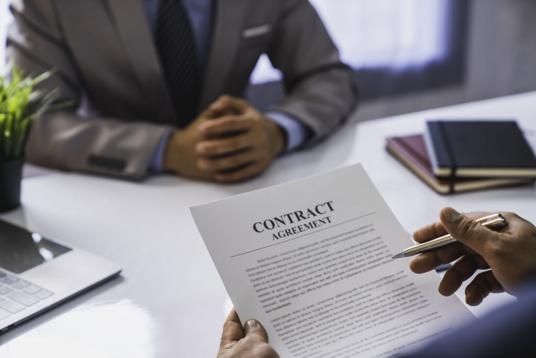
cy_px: 179
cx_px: 268
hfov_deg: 28.8
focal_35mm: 70
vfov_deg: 19.5
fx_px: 1042
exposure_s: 1/160
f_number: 3.2
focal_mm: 70
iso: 320
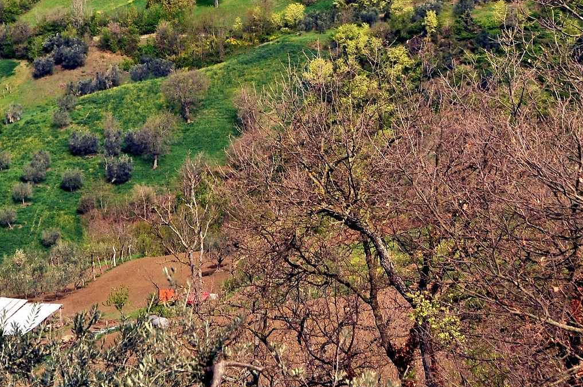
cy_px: -31
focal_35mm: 177
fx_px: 2862
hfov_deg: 11.4
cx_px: -92
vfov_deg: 7.7
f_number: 8
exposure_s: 1/200
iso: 200
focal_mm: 50
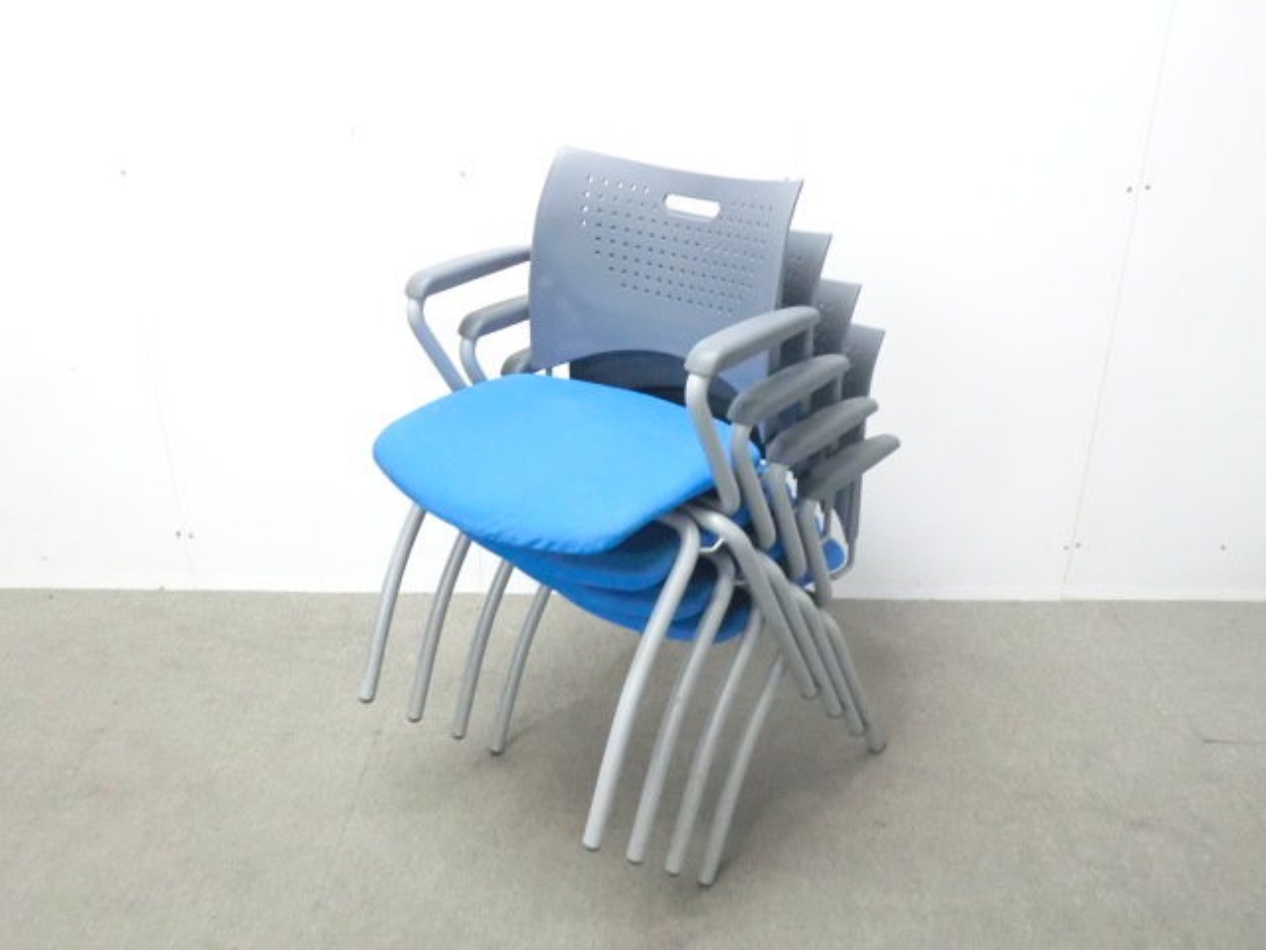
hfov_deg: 56.8
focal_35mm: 32
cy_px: 475
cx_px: 633
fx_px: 1170
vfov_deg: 44.2
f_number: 3.5
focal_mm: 5.8
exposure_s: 1/25
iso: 800
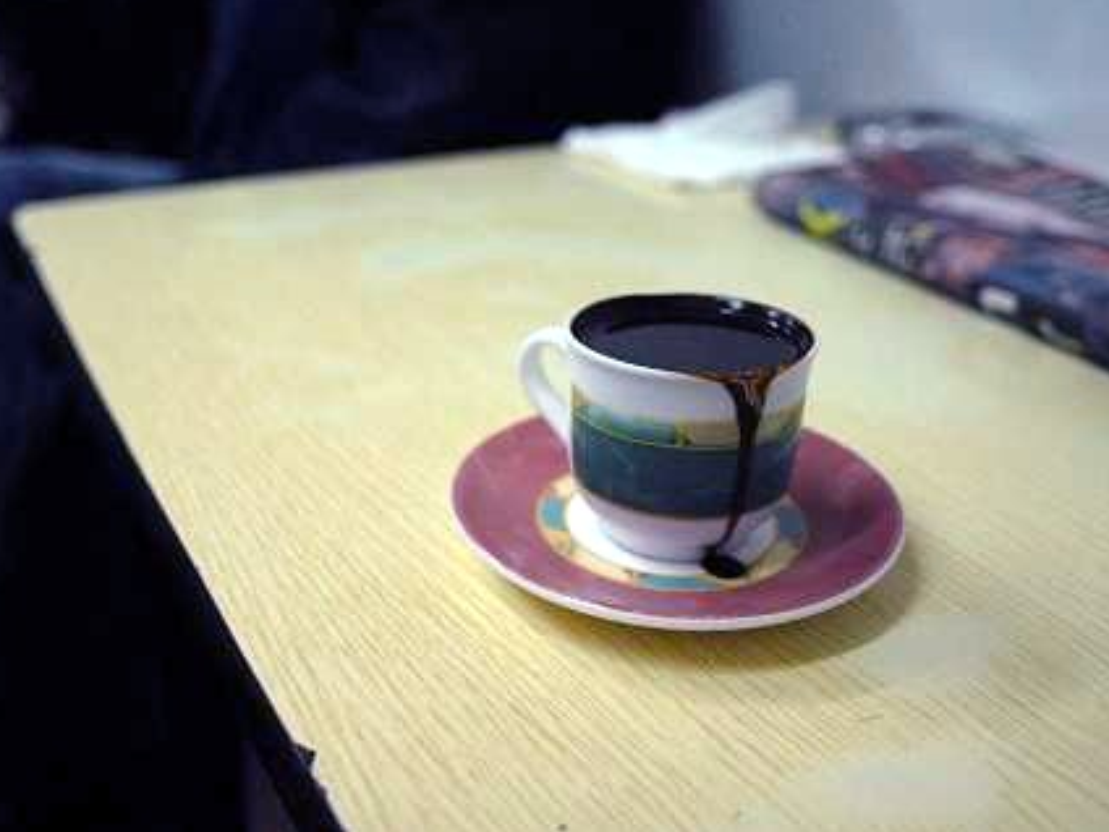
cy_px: 411
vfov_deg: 42.9
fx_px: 1057
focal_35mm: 33
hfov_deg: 55.3
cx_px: 534
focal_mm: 20
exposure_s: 1/125
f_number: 2.8
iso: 800
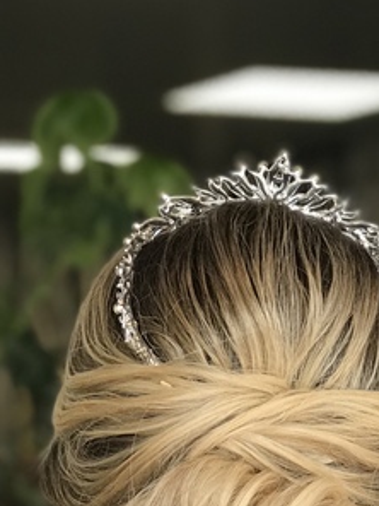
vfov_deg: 13.0
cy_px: 627
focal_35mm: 148
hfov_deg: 10.0
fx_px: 2161
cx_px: 201
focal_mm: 6.6
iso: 25
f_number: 2.8
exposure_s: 1/50
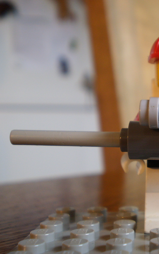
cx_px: 169
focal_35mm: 60
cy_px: 127
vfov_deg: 34.0
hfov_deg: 20.7
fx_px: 416
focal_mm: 7.4
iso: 125
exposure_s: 1/10
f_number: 3.5
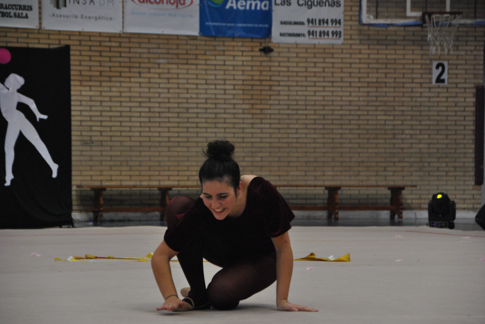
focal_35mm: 153
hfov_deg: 13.4
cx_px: 242
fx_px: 2064
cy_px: 162
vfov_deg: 9.0
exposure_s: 1/160
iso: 800
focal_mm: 102
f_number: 5.6
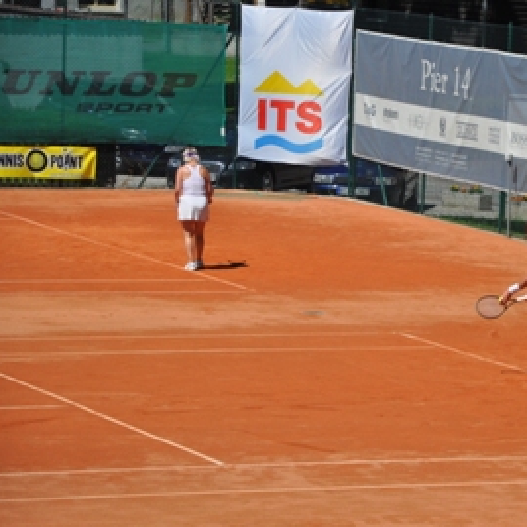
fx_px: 3853
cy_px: 269
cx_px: 439
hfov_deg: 7.8
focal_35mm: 224
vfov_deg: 7.8
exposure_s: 1/2000
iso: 400
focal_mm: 105
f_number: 7.1
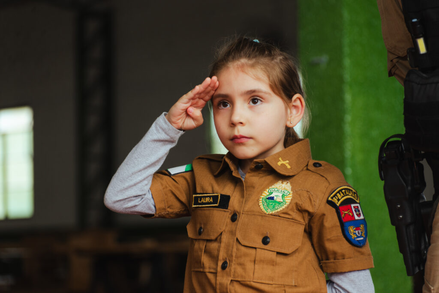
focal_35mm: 122
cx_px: 220
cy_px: 146
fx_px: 1489
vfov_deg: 11.3
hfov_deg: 16.8
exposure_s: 1/80
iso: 640
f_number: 4.8
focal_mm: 122
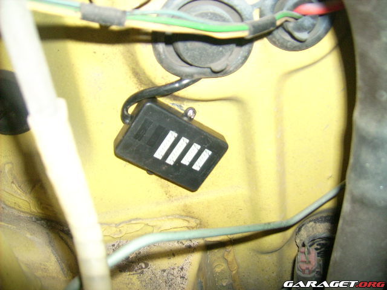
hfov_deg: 52.6
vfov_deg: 40.7
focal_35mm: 35
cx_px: 194
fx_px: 391
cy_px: 145
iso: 100
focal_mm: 5.95
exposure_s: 1/60
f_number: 2.8
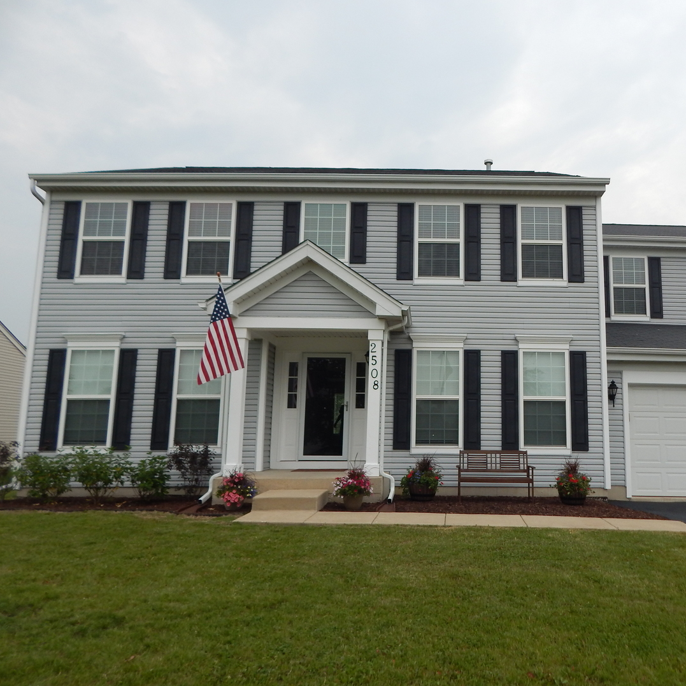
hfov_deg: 59.8
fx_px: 583
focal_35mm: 26
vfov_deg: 60.9
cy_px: 343
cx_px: 447
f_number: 6
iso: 125
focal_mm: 4
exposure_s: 1/400
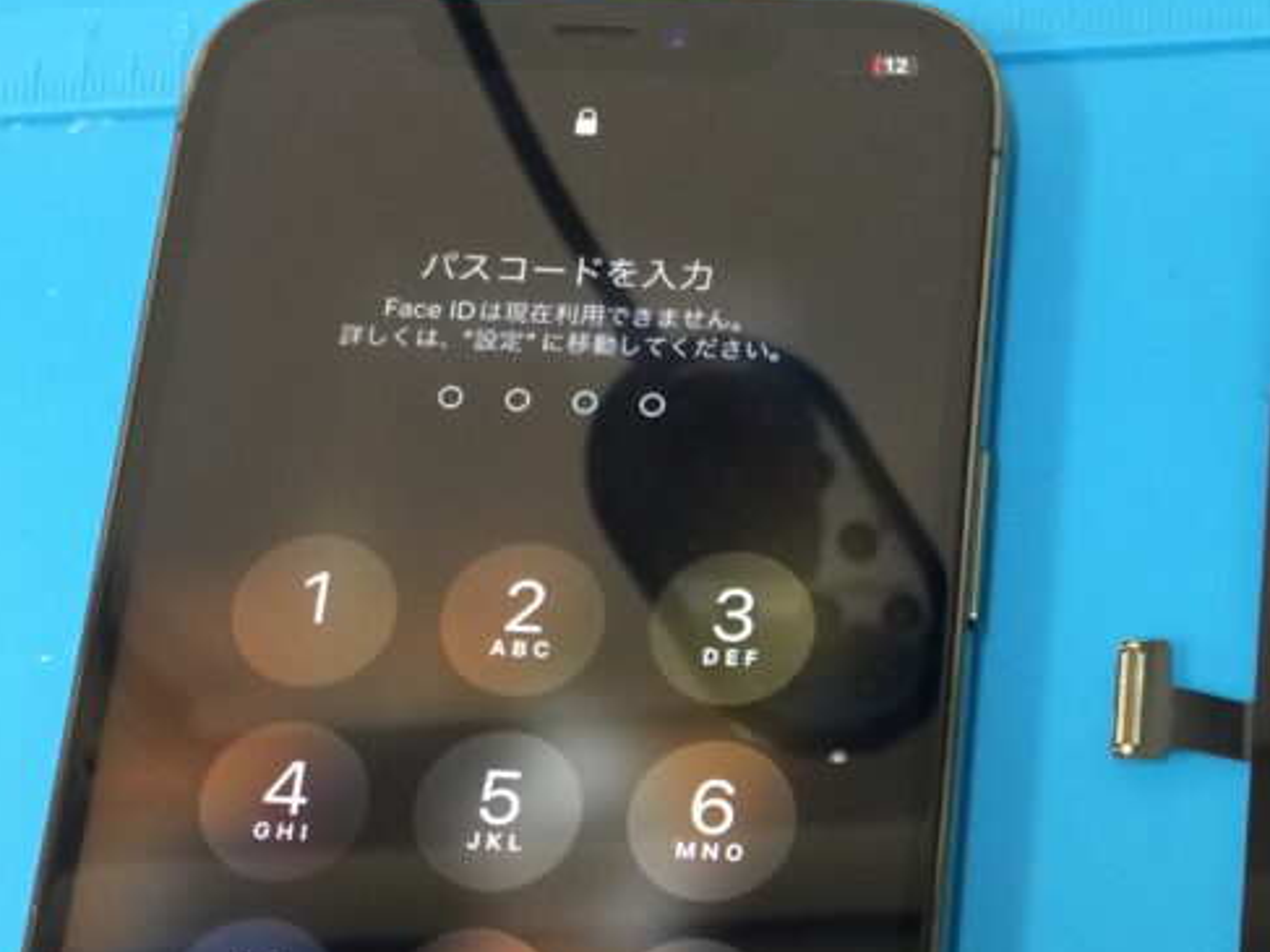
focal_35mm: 61
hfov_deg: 30.7
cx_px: 1064
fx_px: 2237
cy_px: 926
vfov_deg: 23.1
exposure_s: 1/15
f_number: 2.2
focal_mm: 4.15
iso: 80
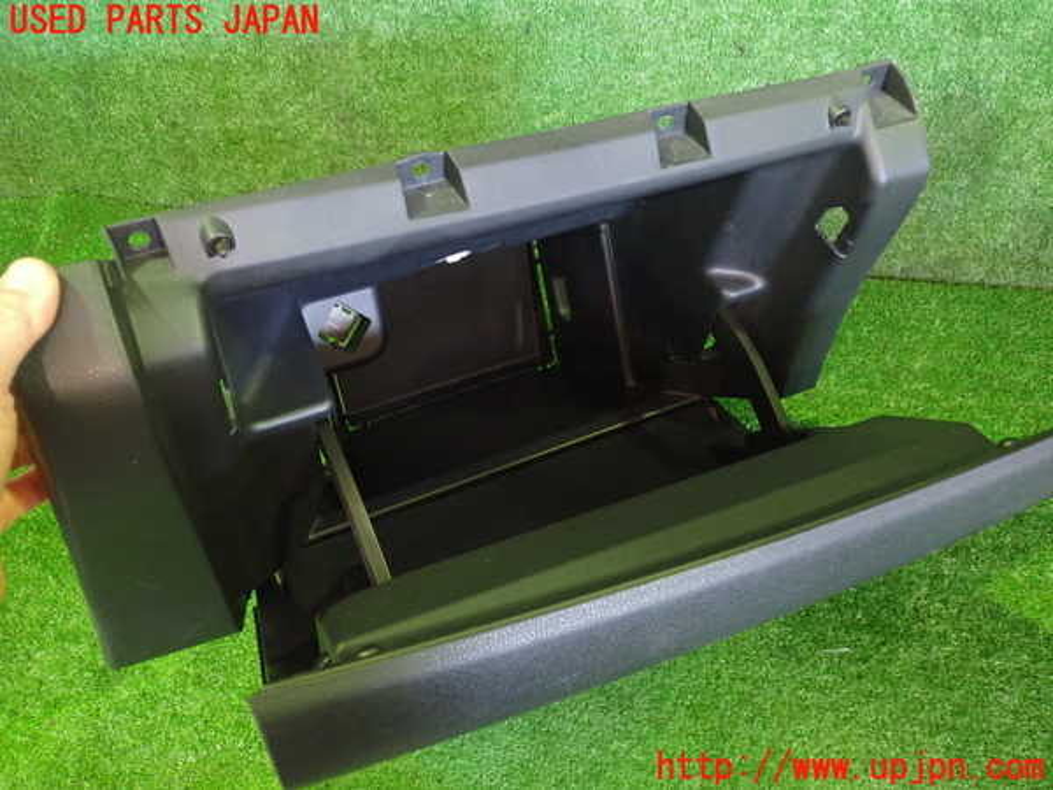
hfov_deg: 60.0
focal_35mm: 30
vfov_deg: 46.8
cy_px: 395
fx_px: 913
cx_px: 526
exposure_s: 1/20
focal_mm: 5.4
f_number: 2.3
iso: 800
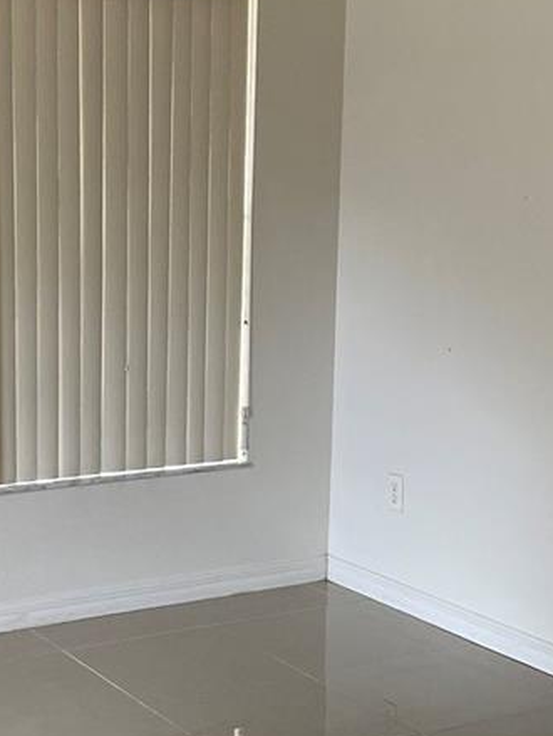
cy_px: 424
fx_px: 1510
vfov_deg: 27.3
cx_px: 226
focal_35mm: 71
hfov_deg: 20.7
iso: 200
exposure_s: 1/60
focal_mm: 4.2
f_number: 1.6
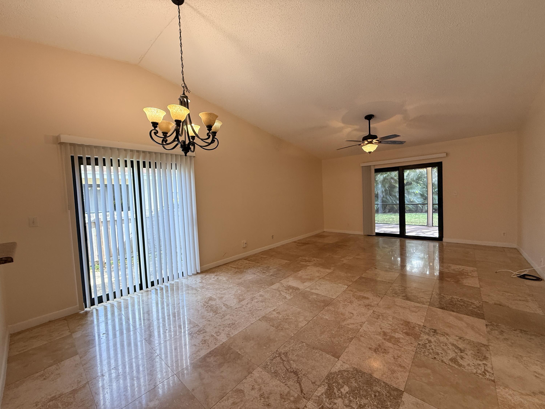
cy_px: 204
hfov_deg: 102.1
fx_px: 220
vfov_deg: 85.7
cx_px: 272
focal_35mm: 14
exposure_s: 1/120
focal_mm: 2.22
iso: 200
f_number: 2.2
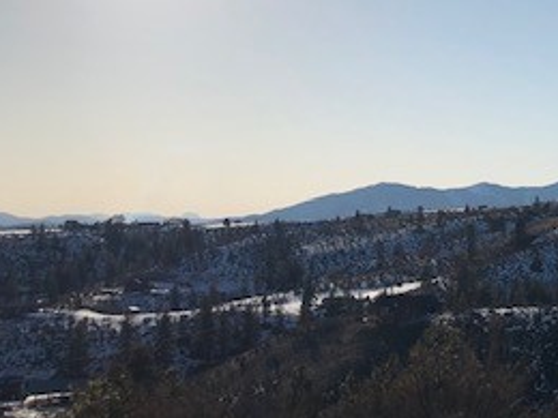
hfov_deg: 25.4
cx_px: 665
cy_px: 199
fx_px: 1112
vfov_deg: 21.3
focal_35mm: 69
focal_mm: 3.99
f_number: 1.8
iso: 20
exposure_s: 1/6897
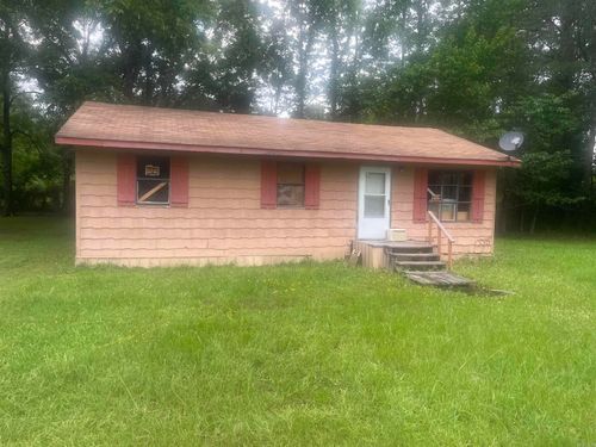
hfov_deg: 67.3
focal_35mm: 26
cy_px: 224
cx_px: 298
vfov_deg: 53.1
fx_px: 448
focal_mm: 5.1
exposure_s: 1/513
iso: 50
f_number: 1.6
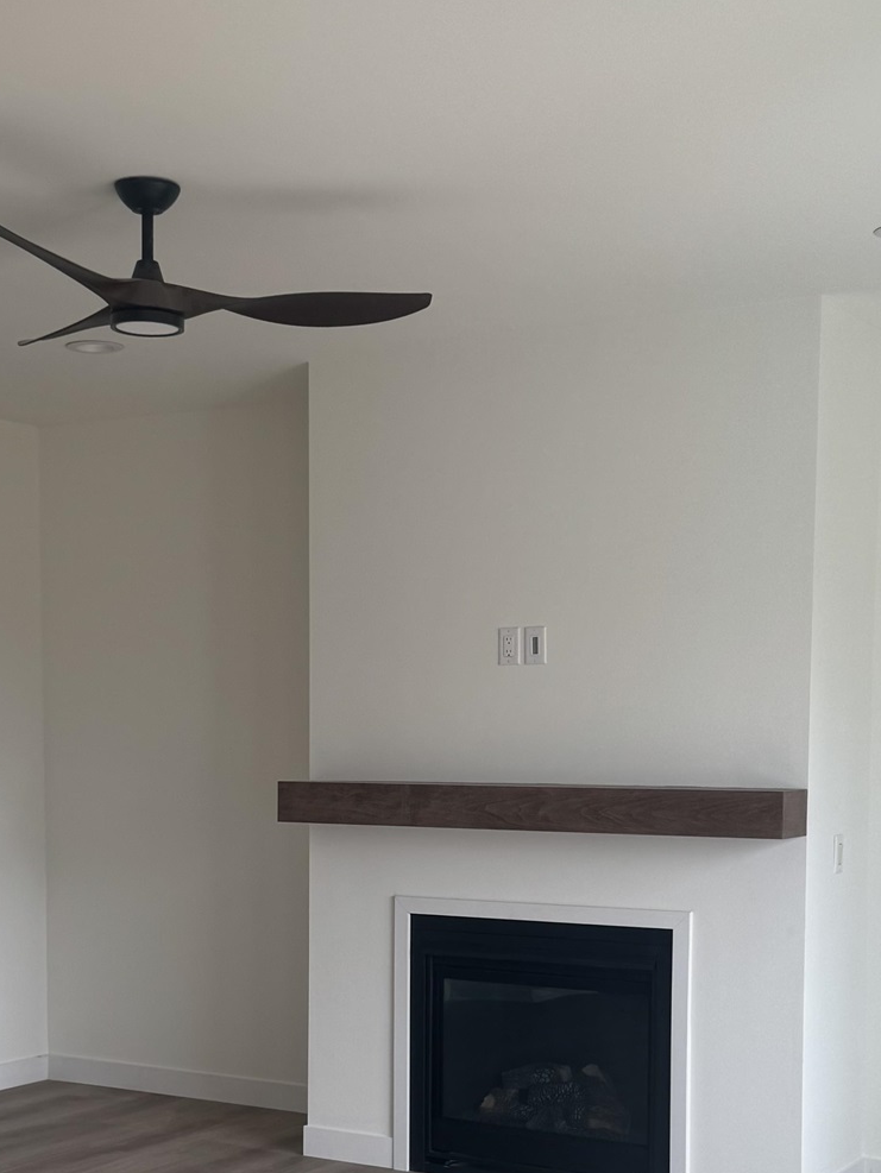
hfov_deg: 26.0
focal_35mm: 56
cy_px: 858
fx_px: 1899
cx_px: 329
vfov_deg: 33.7
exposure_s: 1/394
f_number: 1.78
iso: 80
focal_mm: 6.76
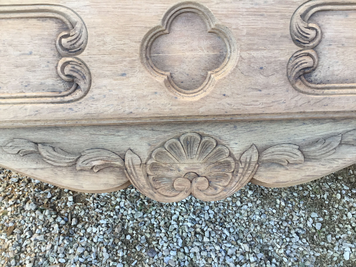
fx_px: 319
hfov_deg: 58.4
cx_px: 178
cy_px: 134
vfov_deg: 45.4
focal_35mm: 31
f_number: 2.4
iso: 40
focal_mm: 3.3
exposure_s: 1/100
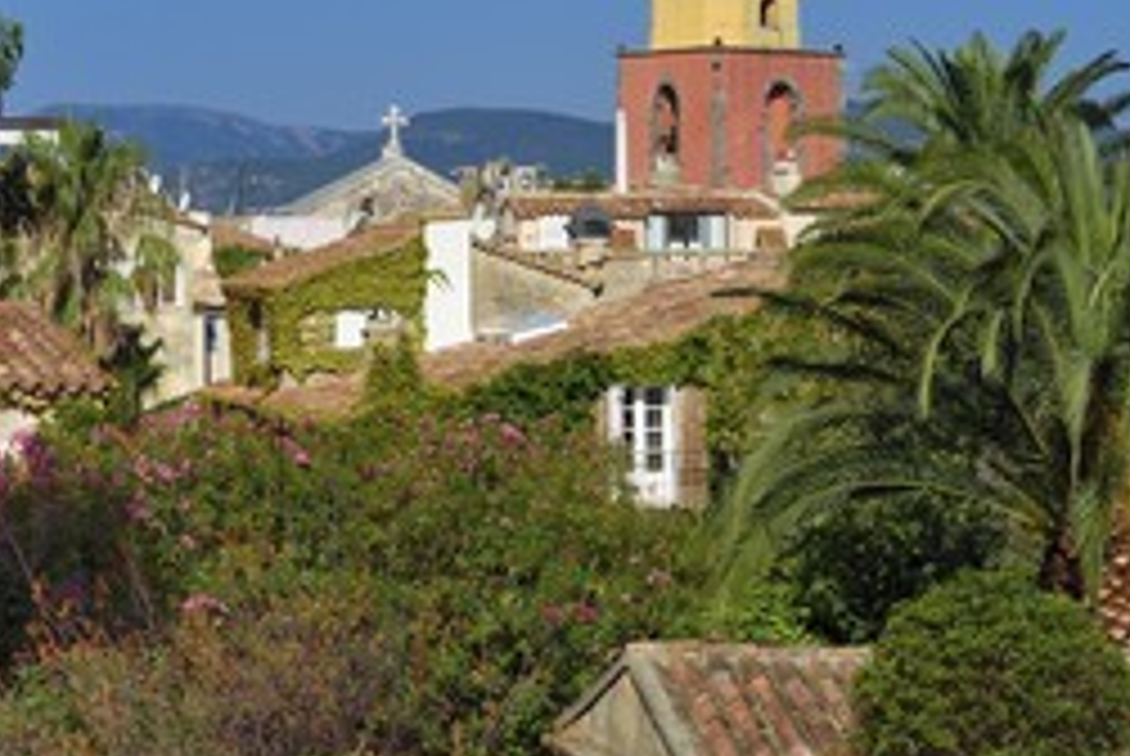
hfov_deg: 17.5
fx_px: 3677
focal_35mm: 117
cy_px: 324
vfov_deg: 11.7
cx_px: 464
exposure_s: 1/320
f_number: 13
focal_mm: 70
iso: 200
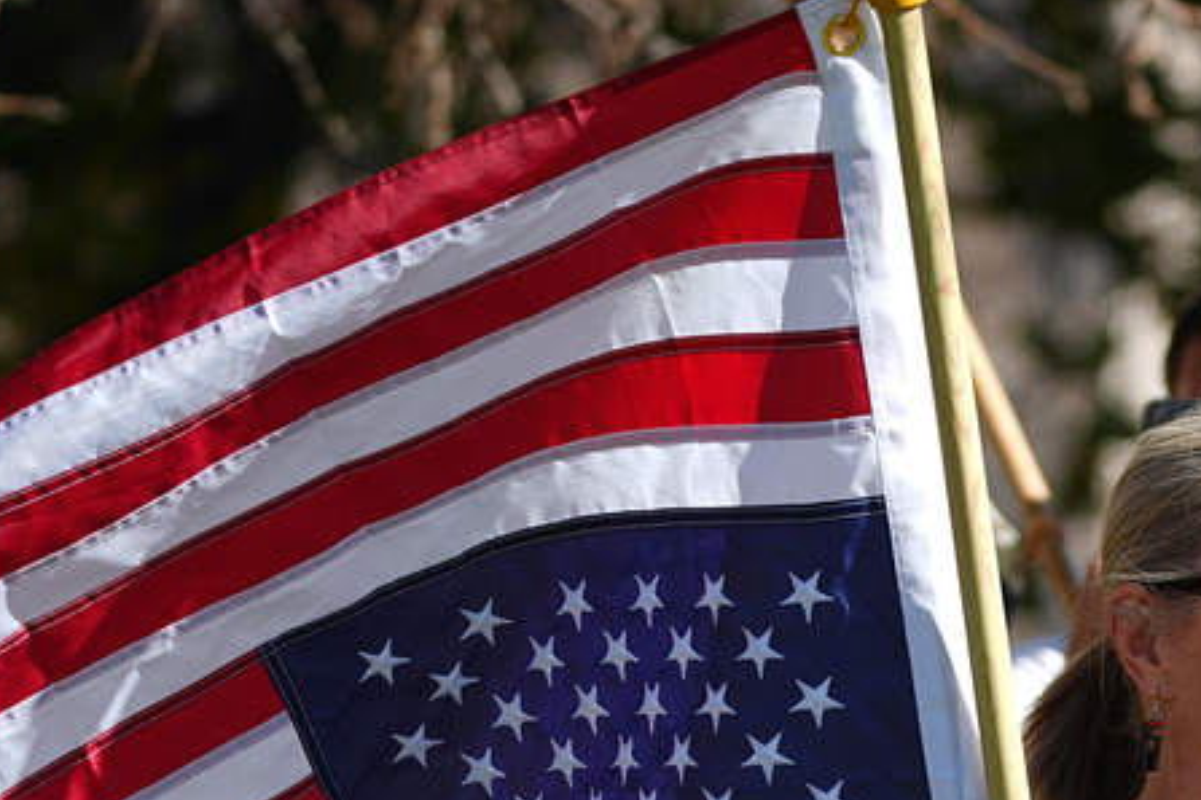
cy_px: 823
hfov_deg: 5.8
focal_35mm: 357
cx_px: 828
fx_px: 11909
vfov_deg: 3.8
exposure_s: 1/800
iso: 200
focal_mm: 156
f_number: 5
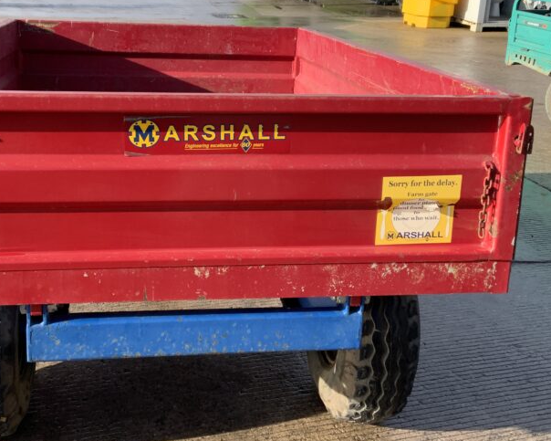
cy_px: 177
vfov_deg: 31.4
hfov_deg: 38.7
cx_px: 234
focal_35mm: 48
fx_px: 783
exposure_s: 1/556
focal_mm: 3
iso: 16
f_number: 1.8
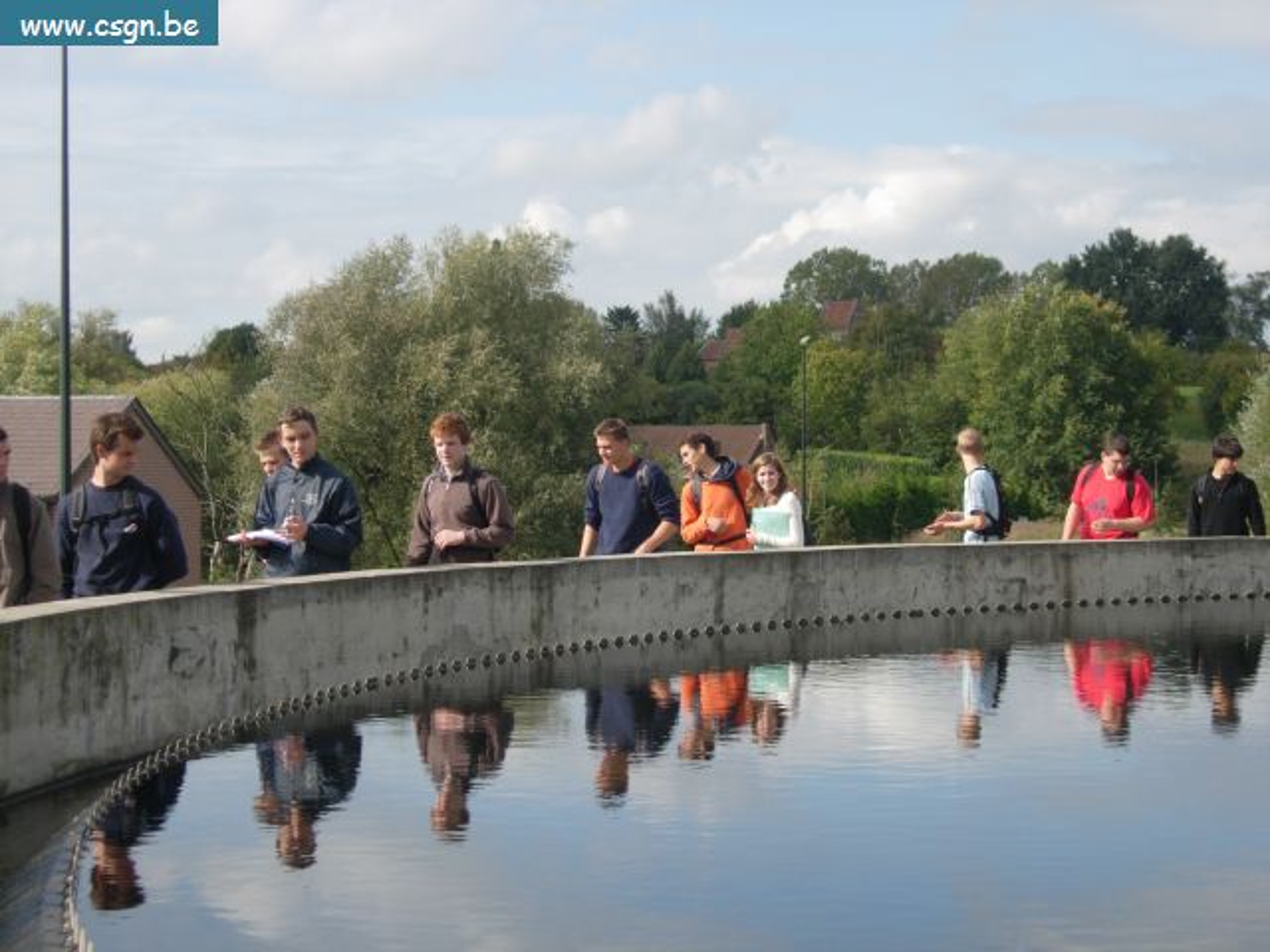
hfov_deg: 23.8
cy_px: 476
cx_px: 635
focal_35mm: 82
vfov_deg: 18.0
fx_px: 3008
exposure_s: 1/609
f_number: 4
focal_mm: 17
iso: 64
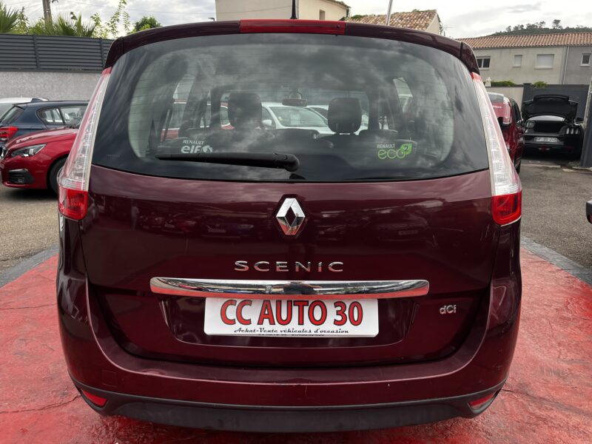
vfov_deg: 53.1
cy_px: 222
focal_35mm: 26
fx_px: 445
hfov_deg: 67.3
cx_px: 296
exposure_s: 1/419
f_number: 1.6
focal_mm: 5.1
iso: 50
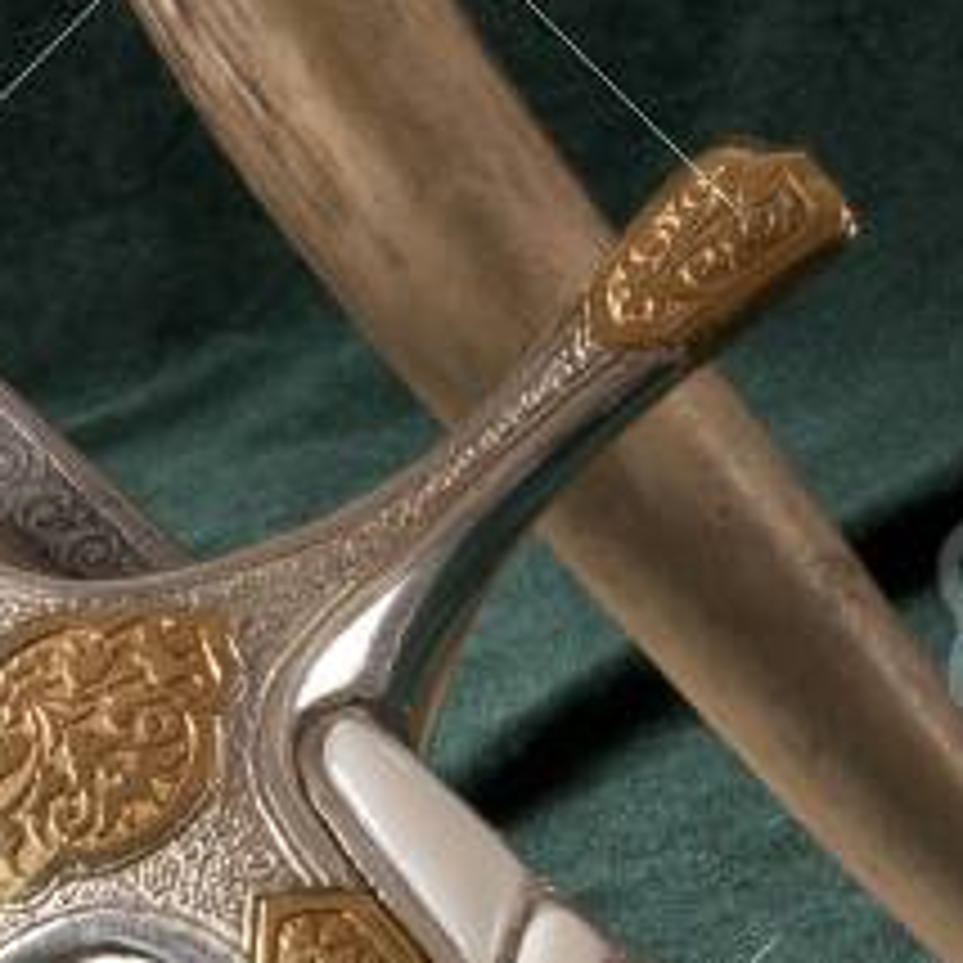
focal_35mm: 186
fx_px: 5854
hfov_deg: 9.4
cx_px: 310
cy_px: 416
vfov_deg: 9.4
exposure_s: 1/40
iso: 100
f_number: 18
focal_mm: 24
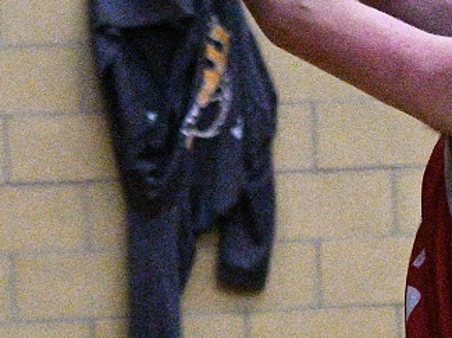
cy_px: -37
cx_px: 595
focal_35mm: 270
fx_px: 3522
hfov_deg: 7.3
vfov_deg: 5.5
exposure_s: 1/1000
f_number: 3.2
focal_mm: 70
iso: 10000
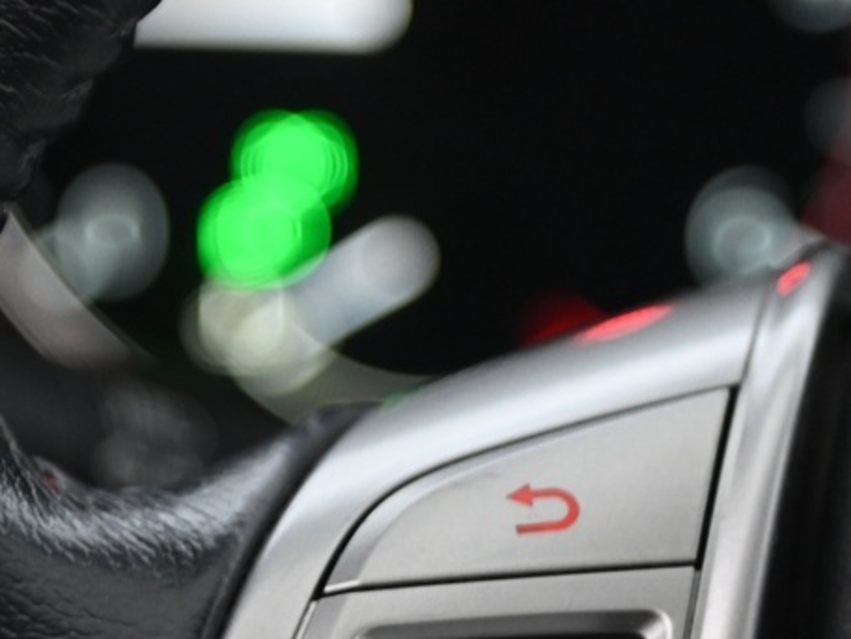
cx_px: 474
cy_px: 785
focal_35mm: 411
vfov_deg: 3.6
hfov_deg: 4.8
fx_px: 10104
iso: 2000
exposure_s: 1/15
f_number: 4
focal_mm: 120
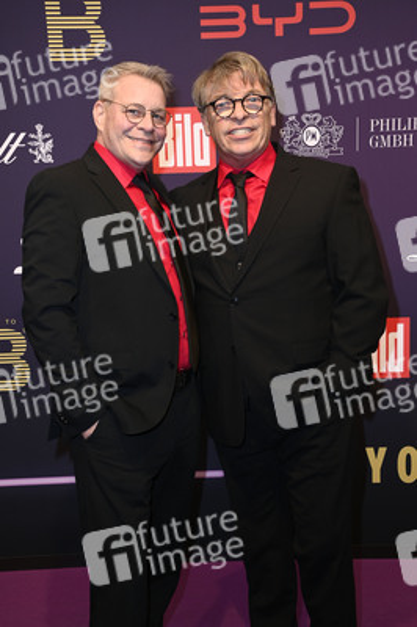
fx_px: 835
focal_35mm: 48
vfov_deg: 41.1
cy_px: 314
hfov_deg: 28.0
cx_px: 208
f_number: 6.3
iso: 500
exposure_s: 1/250
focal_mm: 48
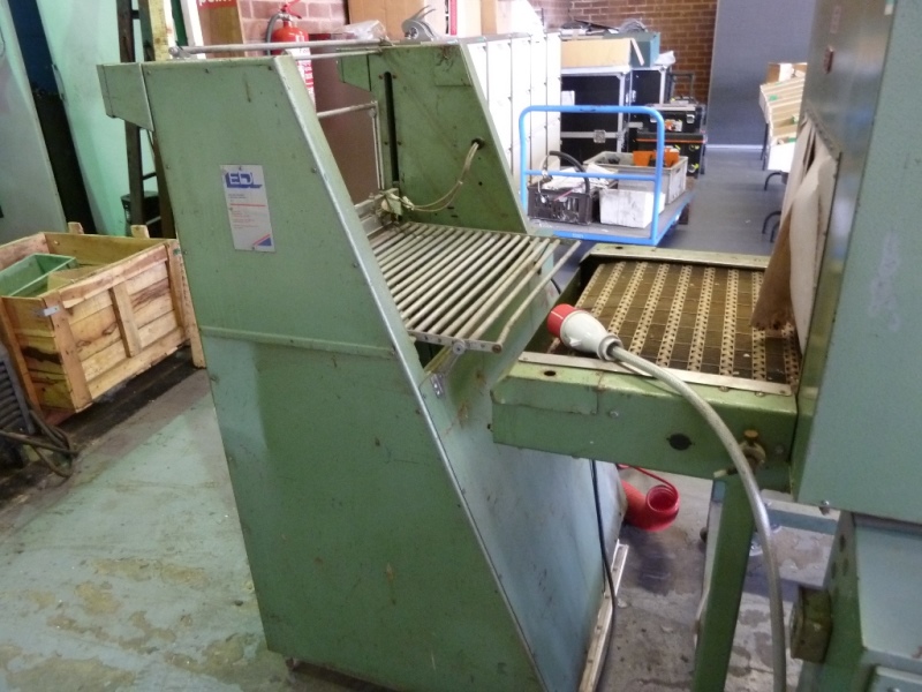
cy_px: 346
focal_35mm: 25
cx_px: 461
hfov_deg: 69.4
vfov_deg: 54.9
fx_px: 666
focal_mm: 4.1
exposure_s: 1/6
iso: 400
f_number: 3.3
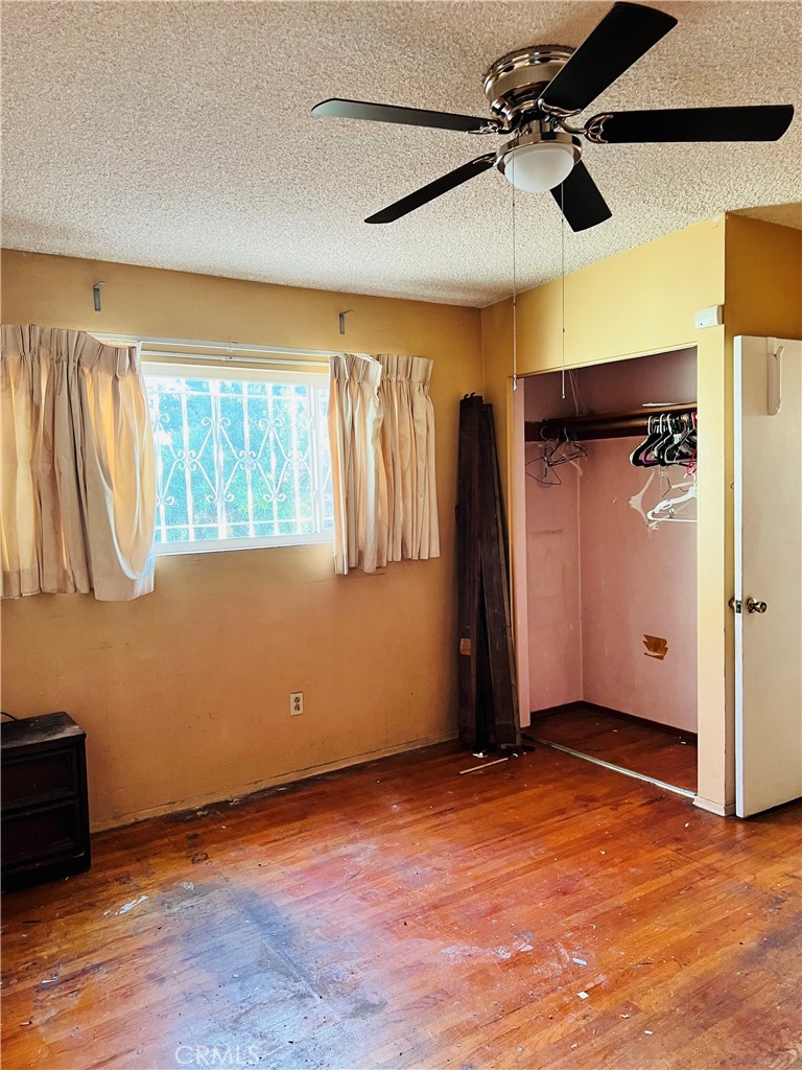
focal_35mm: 26
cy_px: 535
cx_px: 401
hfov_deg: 53.1
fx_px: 803
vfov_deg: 67.3
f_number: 1.5
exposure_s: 1/40
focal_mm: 5.7
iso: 400
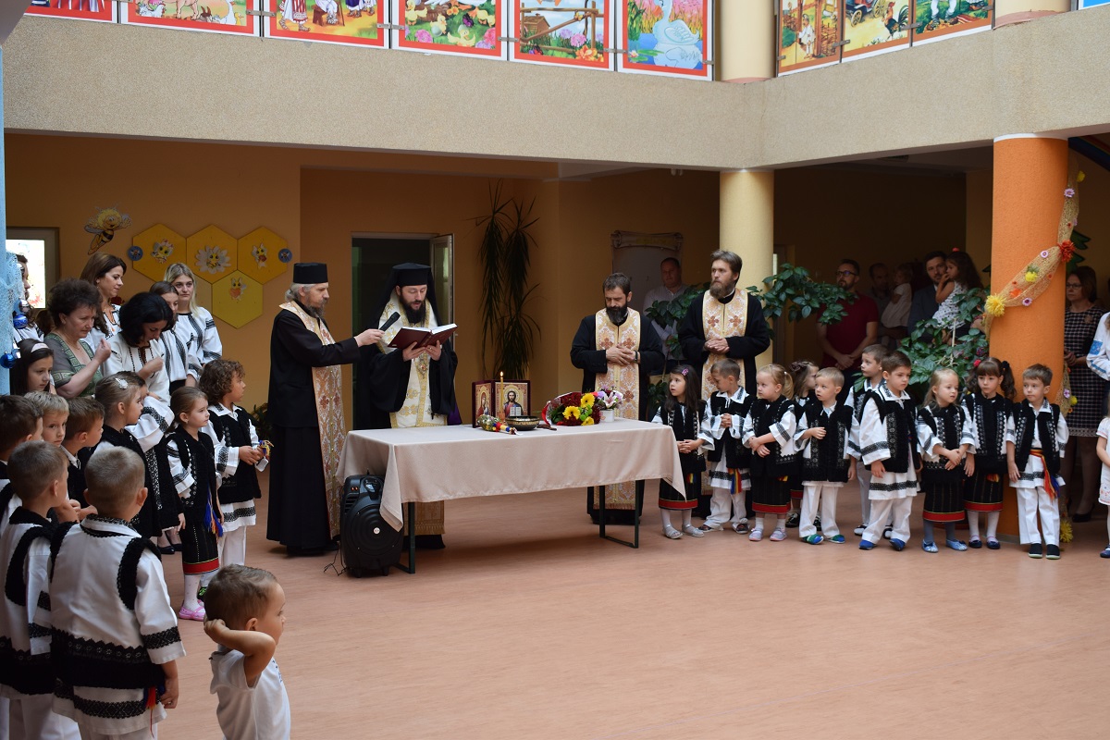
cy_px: 370
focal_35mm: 40
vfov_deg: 33.0
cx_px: 555
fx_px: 1249
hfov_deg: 47.9
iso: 320
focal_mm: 27
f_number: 5.6
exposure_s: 1/60
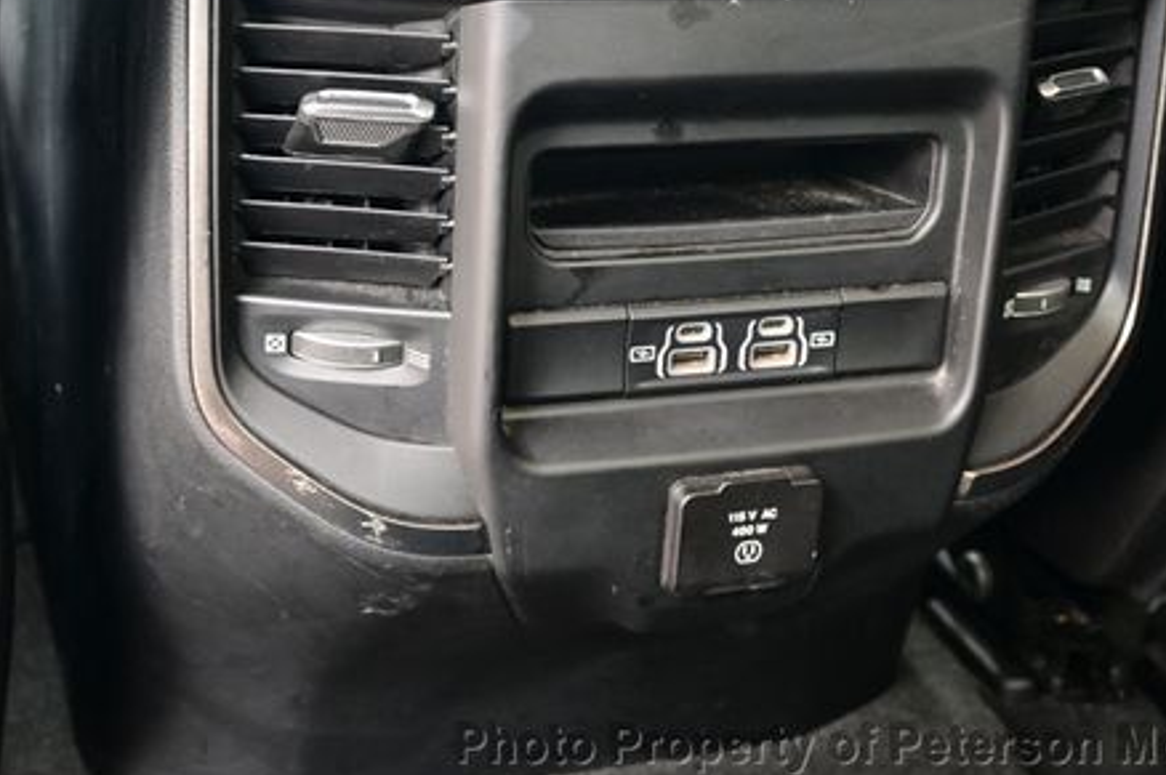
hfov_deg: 34.5
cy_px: 226
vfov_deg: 23.1
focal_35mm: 58
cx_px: 591
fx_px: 1880
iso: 2000
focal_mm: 26.5
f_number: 4.5
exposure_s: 1/40
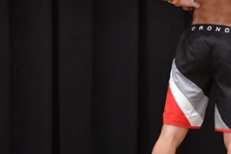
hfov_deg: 3.3
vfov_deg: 2.2
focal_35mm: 632
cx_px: 199
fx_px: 4053
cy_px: 32
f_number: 5.6
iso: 6400
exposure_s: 1/400
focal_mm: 145
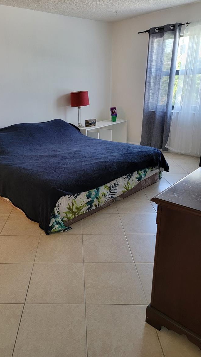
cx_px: 68
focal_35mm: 27
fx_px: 256
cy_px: 174
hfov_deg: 42.4
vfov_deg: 69.8
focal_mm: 6.7
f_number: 1.8
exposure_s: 1/40
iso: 250
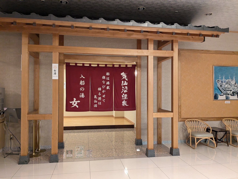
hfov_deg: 65.3
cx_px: 119
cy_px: 90
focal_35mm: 27
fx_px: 186
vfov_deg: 51.4
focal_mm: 4.38
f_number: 1.73
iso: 612
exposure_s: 1/99.9
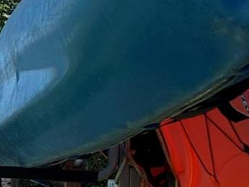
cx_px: -314
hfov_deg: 10.9
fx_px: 1143
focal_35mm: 159
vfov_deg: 9.3
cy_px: 193
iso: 25
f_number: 1.8
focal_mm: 4.25
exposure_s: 1/1585
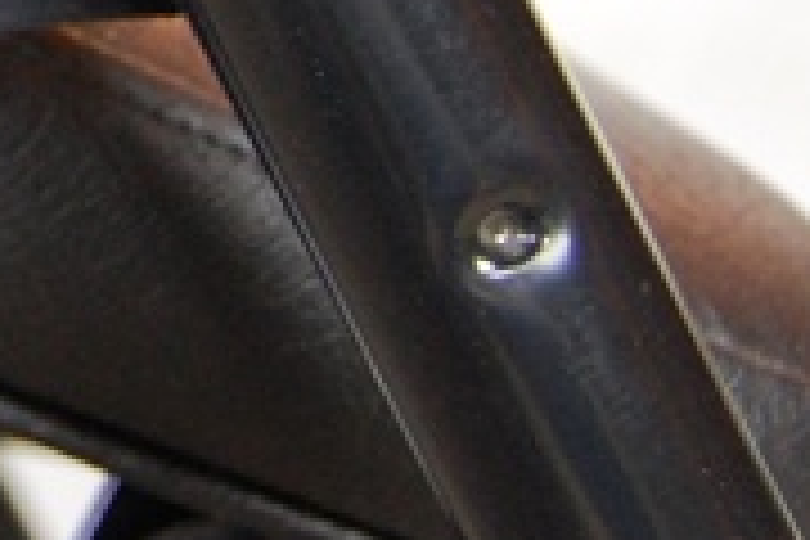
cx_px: -1048
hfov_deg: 10.0
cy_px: -497
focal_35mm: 183
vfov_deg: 7.3
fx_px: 4117
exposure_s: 1/15
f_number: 3.8
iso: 800
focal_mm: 22
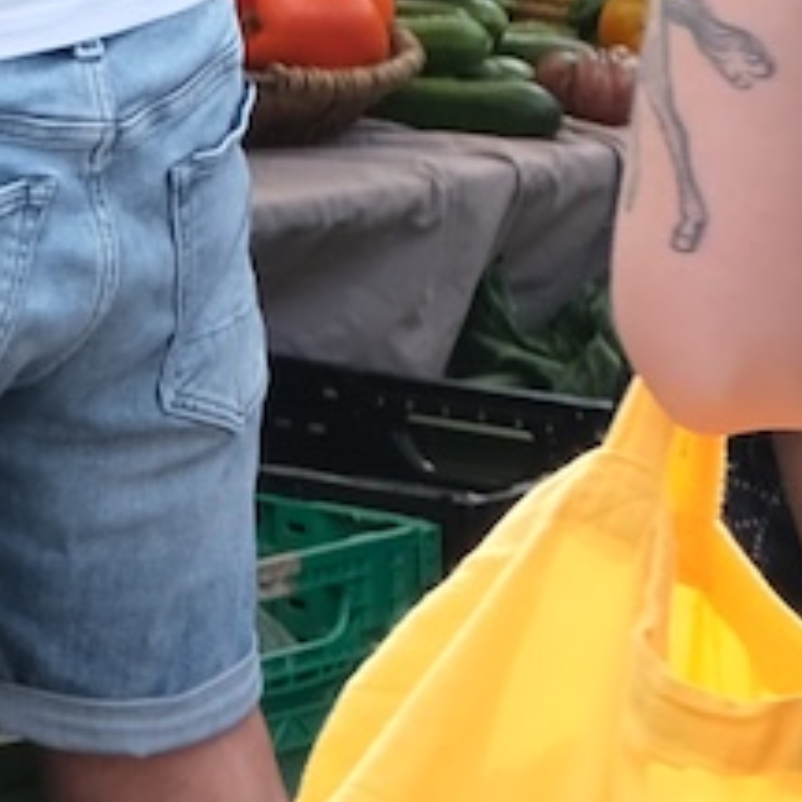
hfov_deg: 5.6
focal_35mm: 291
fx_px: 7628
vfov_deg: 5.8
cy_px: -1145
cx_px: -1775
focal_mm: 24.9
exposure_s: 1/350
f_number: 4.4
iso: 320
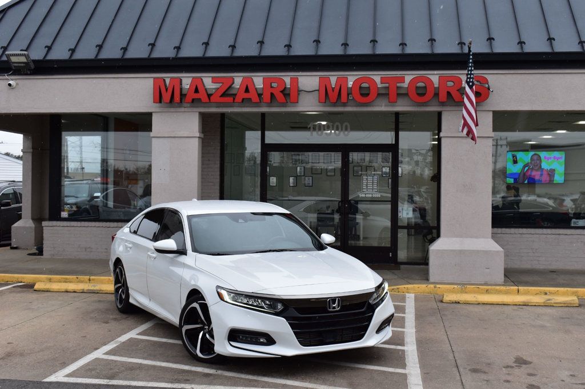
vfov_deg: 29.8
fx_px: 731
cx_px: 292
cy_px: 194
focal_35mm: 45
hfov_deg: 43.6
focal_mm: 30
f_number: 9
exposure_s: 1/160
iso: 400
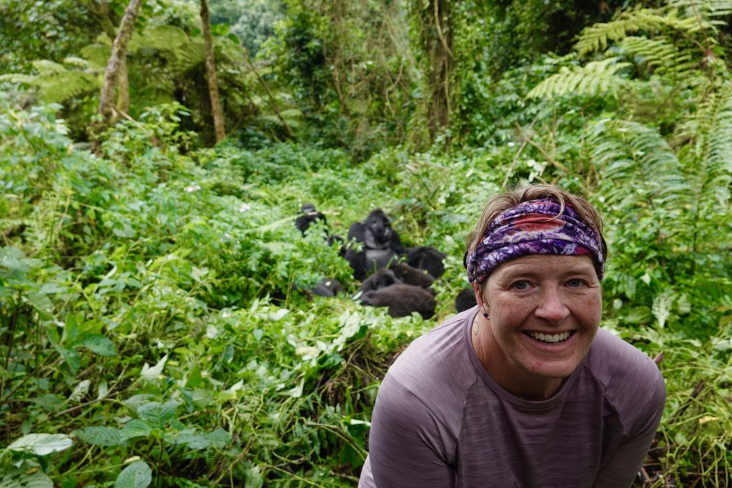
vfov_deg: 53.1
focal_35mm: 24
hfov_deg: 73.7
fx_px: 488
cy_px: 244
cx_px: 366
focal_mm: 8.8
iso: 100
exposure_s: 1/160
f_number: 2.4
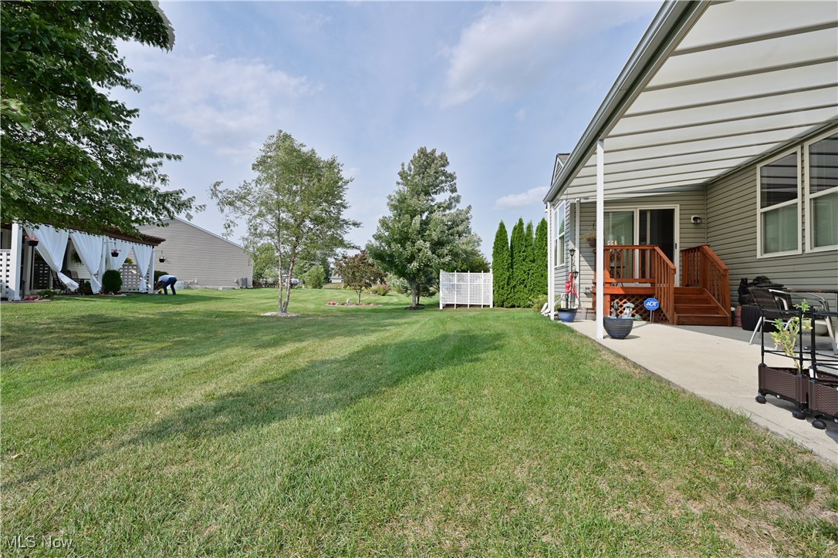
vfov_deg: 81.2
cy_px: 279
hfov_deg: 104.3
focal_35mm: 14
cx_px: 419
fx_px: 326
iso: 320
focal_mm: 14
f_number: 9
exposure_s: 1/500
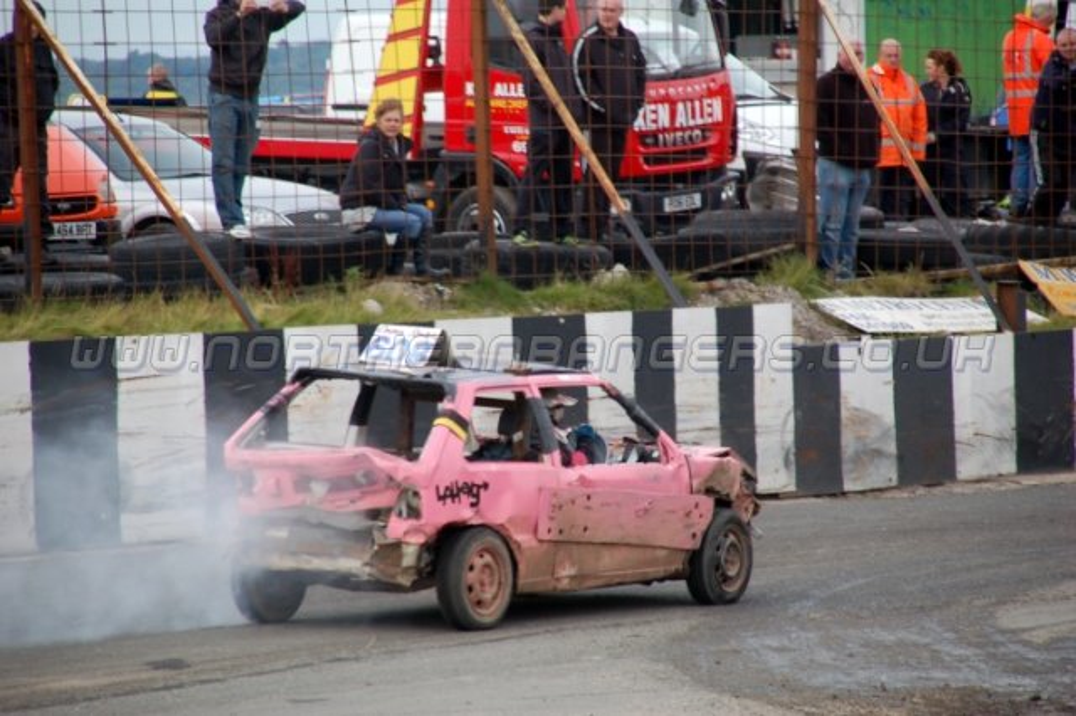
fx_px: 7841
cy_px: 358
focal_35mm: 262
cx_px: 538
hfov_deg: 7.8
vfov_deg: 5.2
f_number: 6
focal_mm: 175
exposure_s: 1/500
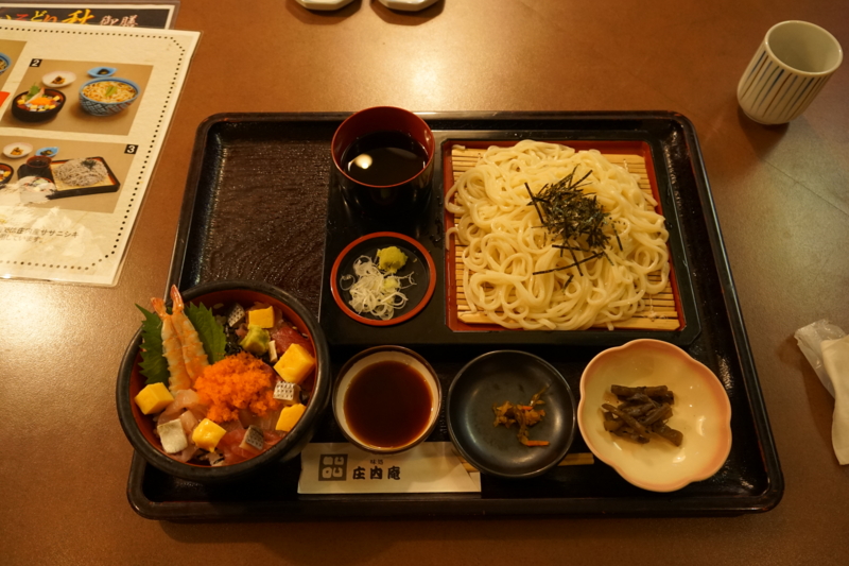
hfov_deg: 67.4
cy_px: 283
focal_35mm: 27
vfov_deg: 47.9
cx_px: 424
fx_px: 637
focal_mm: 18
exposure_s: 1/60
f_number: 4
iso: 1250
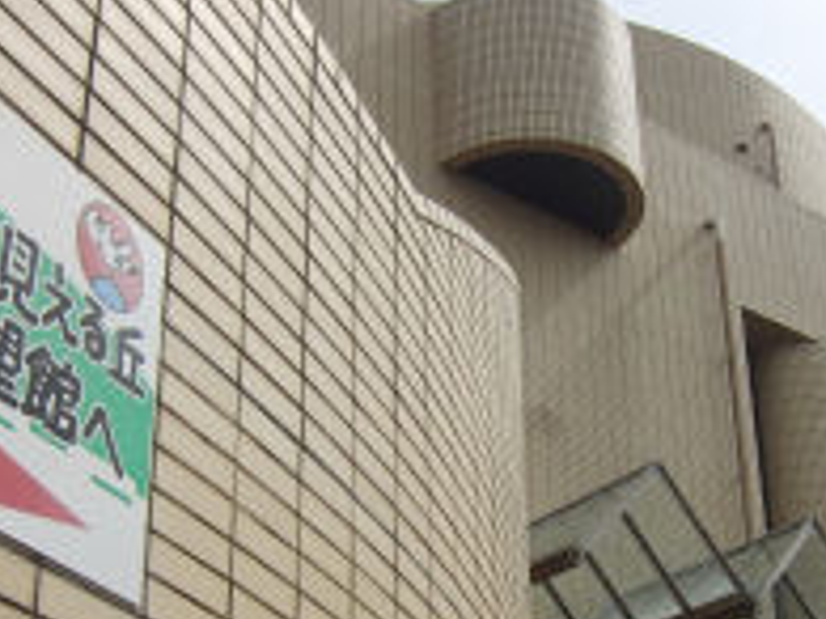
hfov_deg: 32.7
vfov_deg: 24.4
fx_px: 1407
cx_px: 457
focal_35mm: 59
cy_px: 483
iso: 100
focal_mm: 4.3
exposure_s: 1/320
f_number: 7.5
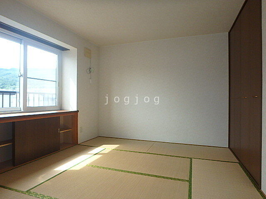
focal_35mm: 21
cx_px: 133
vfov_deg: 63.4
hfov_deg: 79.0
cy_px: 100
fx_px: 161
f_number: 3.5
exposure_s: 1/100
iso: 125
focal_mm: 3.7
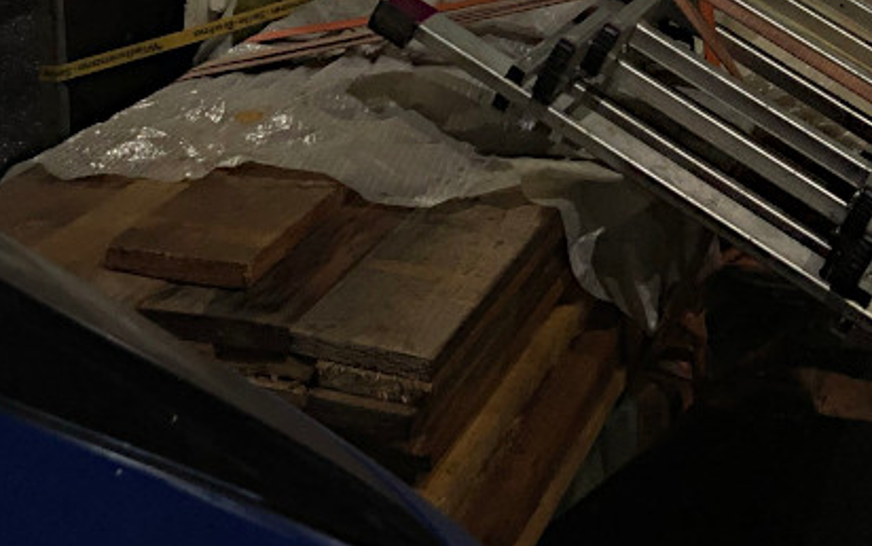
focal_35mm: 72
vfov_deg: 16.8
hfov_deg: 28.5
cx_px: 542
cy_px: -216
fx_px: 1712
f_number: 1.8
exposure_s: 1/7
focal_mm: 3.99
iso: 100
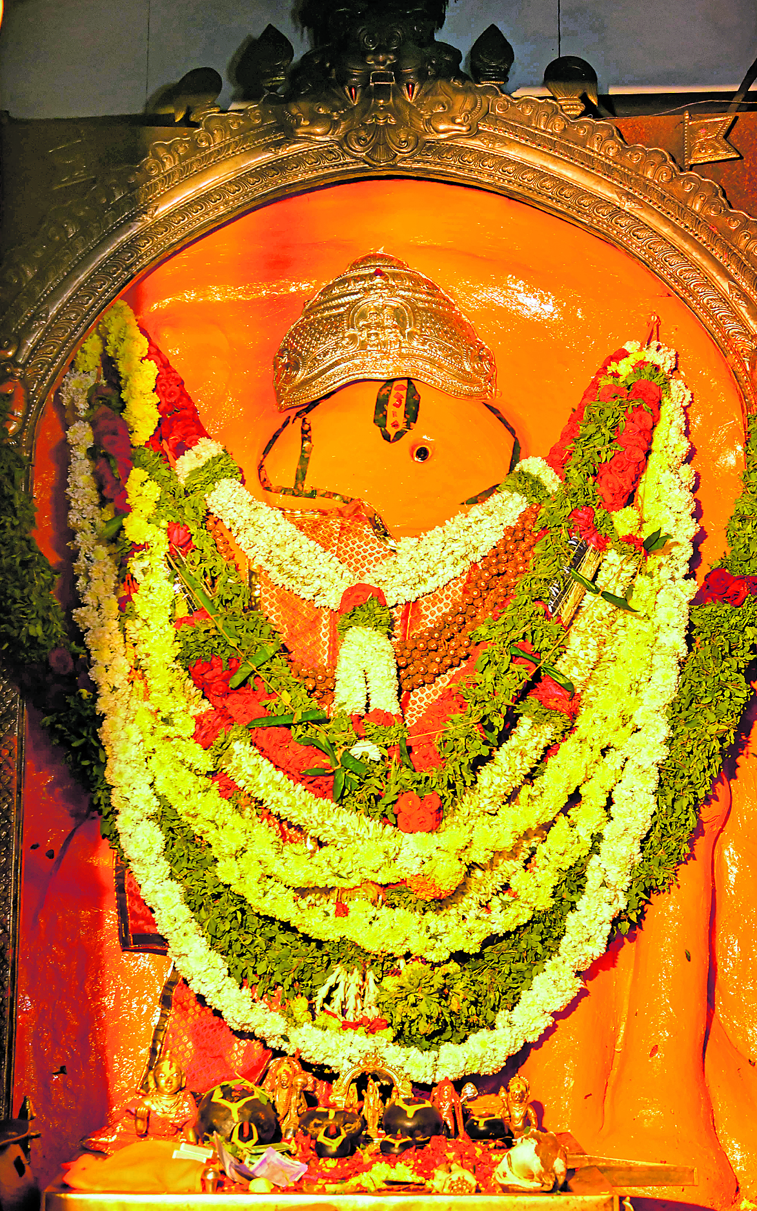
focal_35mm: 59
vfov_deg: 34.5
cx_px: 427
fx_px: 1948
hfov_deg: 22.0
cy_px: 630
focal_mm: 46
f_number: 4
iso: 2000
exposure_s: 1/160
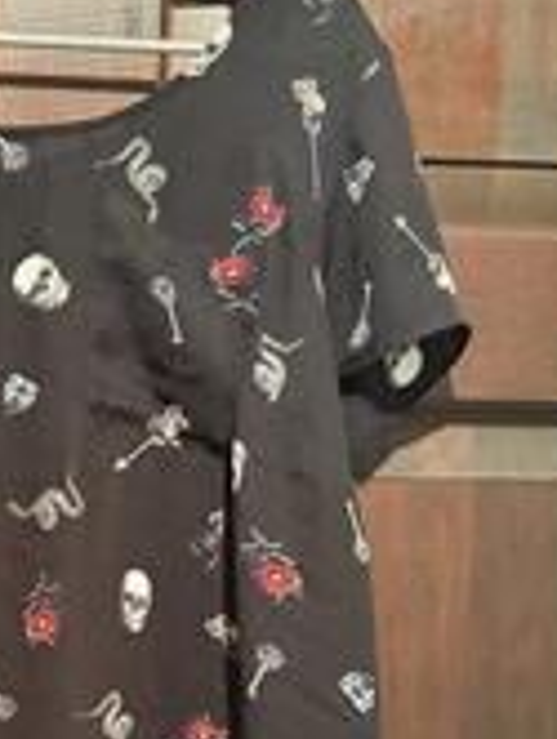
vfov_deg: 33.0
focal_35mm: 55
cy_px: 677
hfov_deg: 25.1
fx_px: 1177
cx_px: -22
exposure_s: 1/40
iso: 1000
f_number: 1.78
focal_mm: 6.76
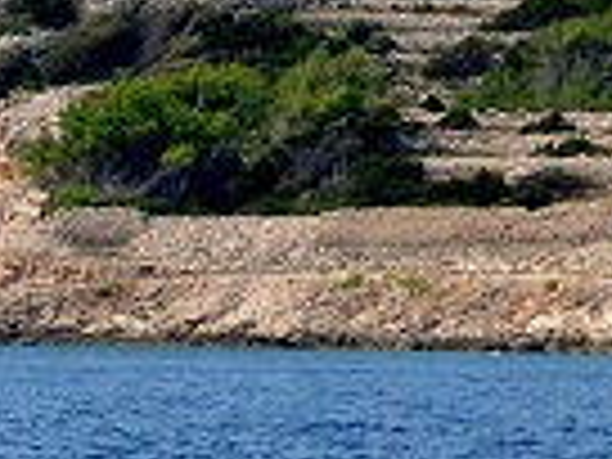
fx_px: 13118
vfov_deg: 2.0
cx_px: -1109
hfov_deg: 2.6
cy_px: -574
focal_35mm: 742
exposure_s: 1/2500
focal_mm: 70
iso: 400
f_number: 5.6
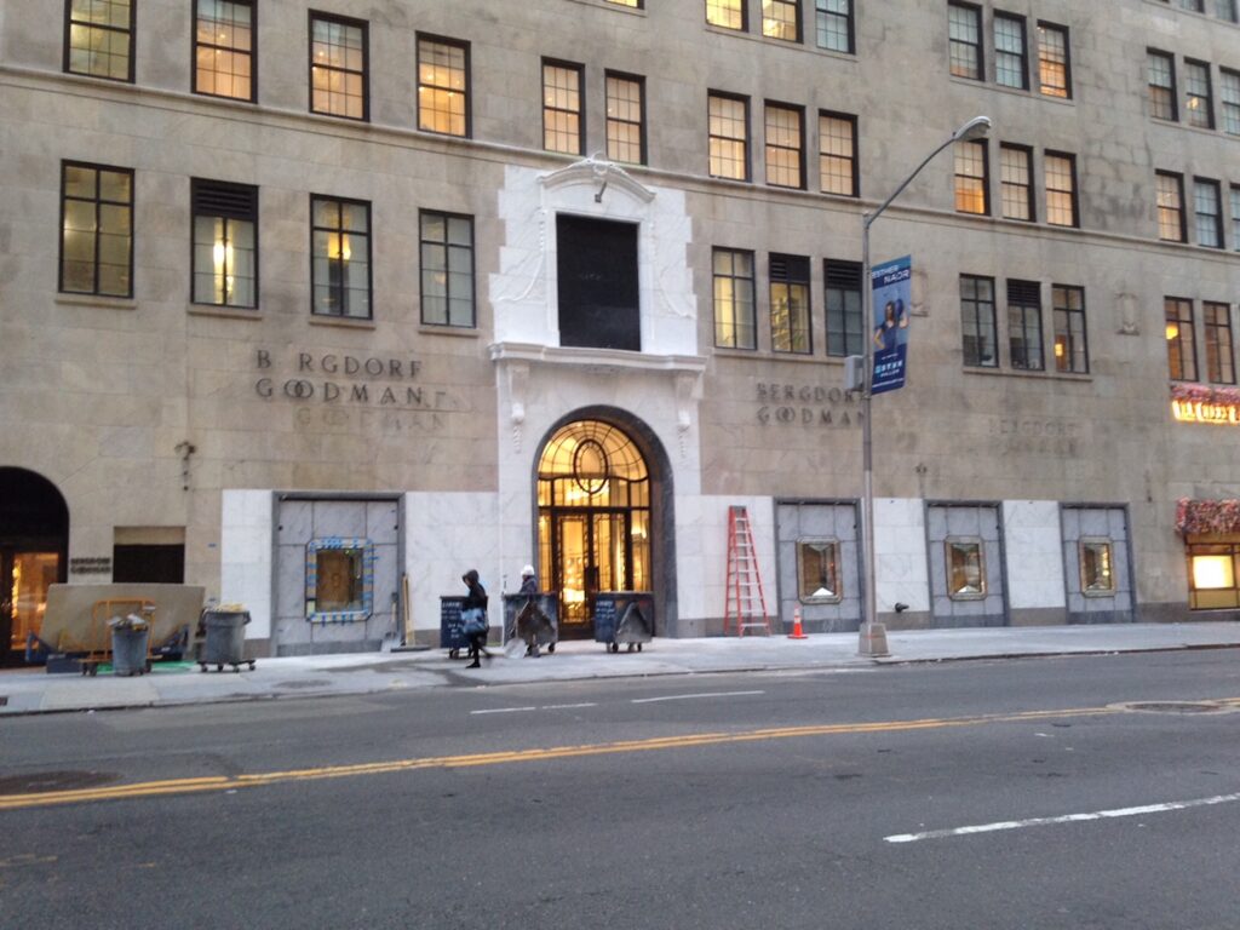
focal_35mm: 33
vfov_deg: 42.9
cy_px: 465
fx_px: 1182
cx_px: 620
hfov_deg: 55.4
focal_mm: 4.12
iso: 100
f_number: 2.4
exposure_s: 1/20
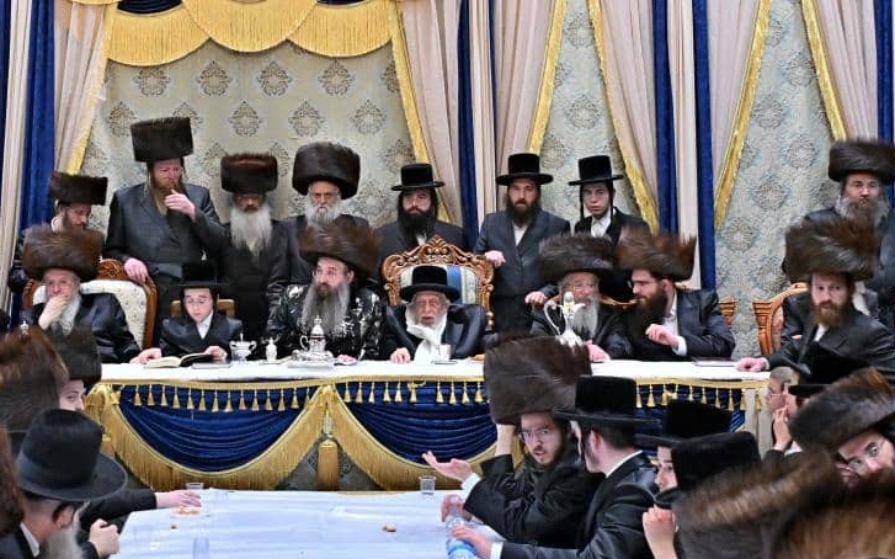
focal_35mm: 56
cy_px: 223
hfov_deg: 35.8
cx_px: 268
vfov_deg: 23.1
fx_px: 1366
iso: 1250
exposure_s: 1/200
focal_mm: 26.5
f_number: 4
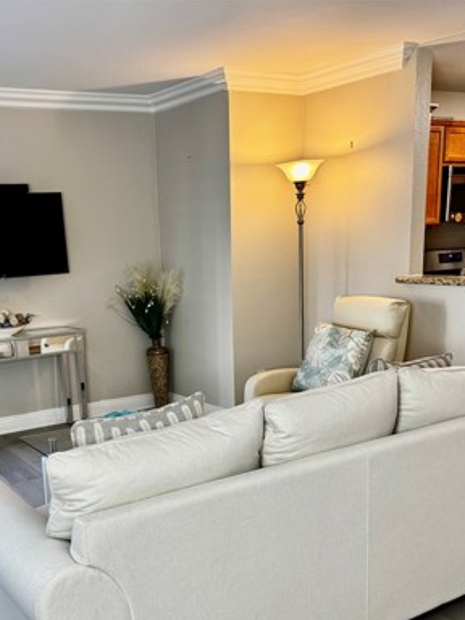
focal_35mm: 40
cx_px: 174
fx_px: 716
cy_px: 386
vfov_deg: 46.4
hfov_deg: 35.8
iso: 125
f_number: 1.78
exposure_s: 1/60
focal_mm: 6.76
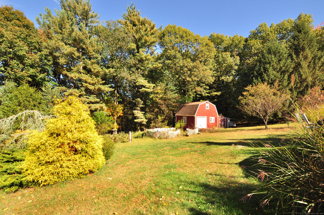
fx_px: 135
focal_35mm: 15
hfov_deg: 100.5
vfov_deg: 77.2
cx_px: 162
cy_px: 108
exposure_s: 1/400
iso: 500
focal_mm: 10
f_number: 8
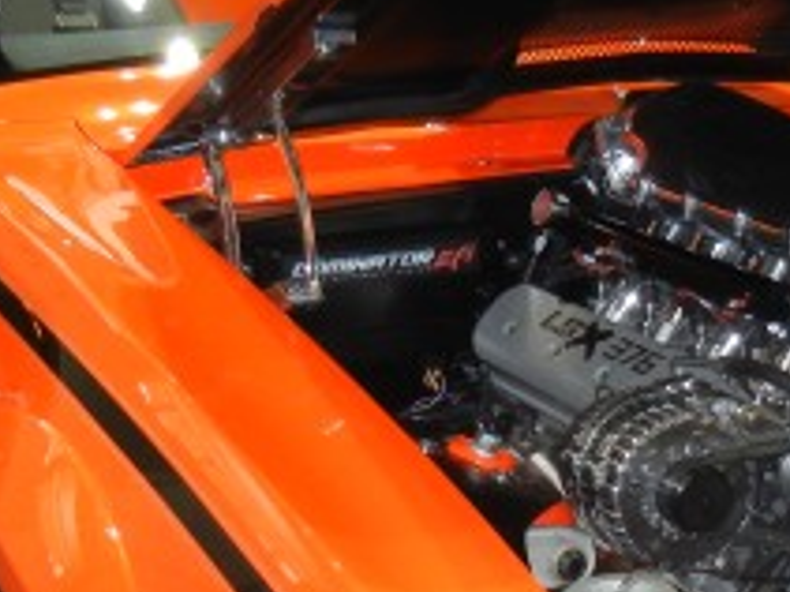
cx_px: 404
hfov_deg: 17.3
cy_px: 367
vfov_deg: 13.0
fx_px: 2600
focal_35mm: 114
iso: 305
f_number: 3.5
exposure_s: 1/30
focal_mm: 5.4
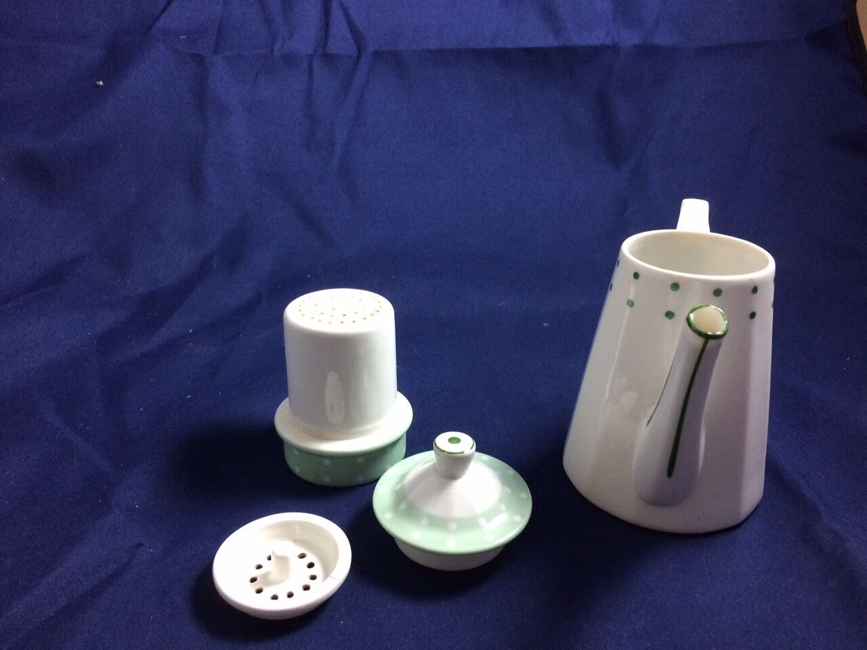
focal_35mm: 29
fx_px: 726
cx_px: 434
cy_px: 325
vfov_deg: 48.2
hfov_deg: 61.7
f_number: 2.2
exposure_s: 1/33
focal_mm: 4.15
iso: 250
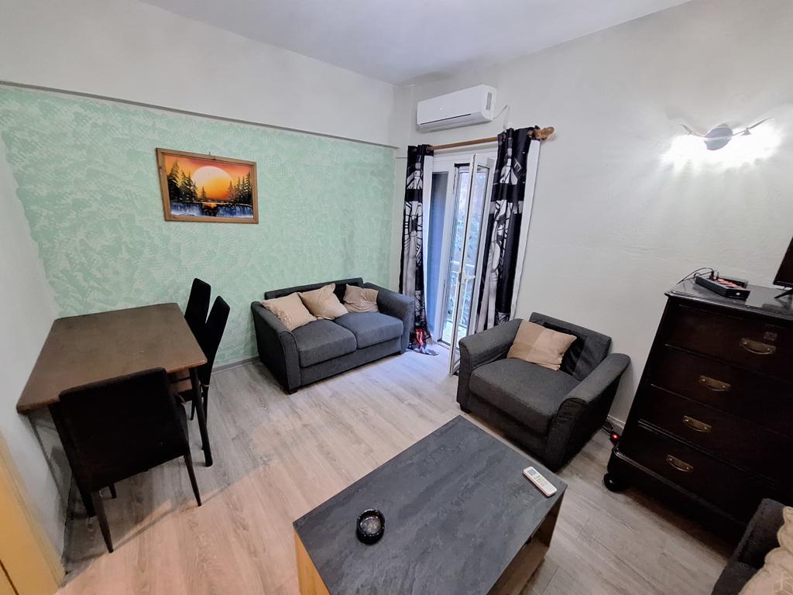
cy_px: 298
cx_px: 396
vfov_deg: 89.9
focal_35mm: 13
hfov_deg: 106.2
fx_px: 298
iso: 500
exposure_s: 1/20
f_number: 2.2
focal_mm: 1.74
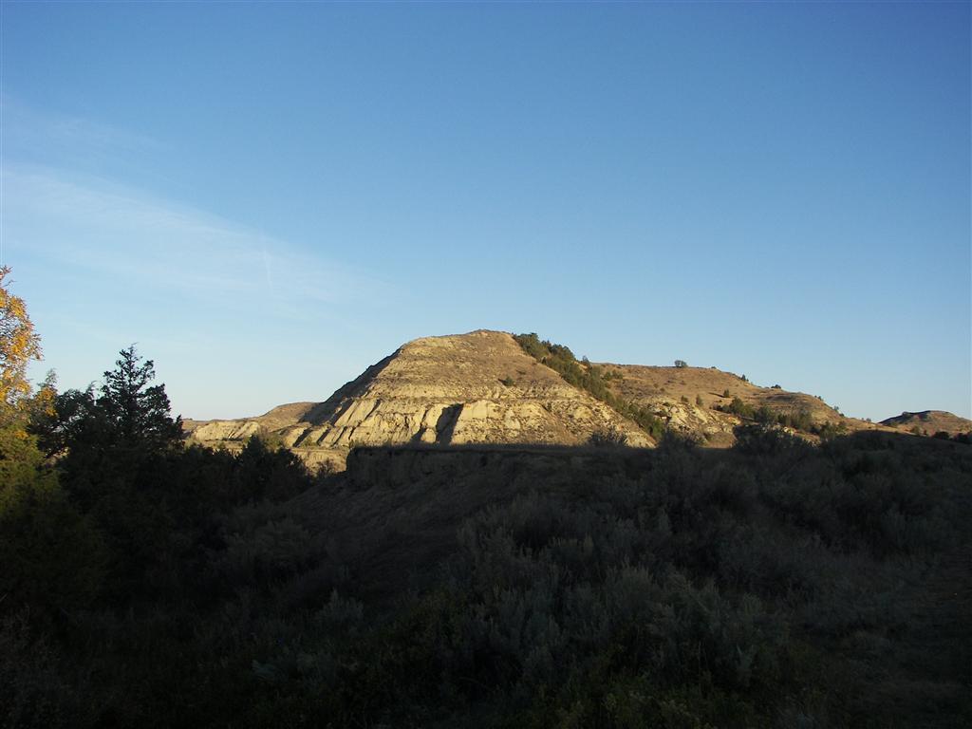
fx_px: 1011
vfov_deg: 39.7
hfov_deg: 51.4
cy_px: 364
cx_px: 486
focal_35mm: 36
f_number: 4
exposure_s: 1/400
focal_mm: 6
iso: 64
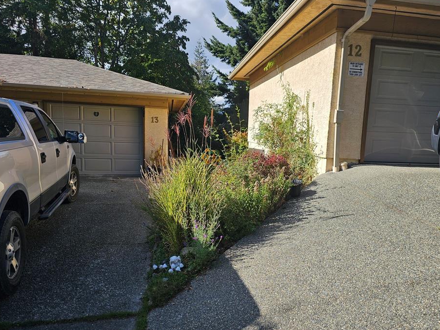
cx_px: 242
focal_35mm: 26
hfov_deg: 67.1
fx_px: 330
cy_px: 181
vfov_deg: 53.0
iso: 10
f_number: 1.7
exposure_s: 1/577
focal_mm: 6.3
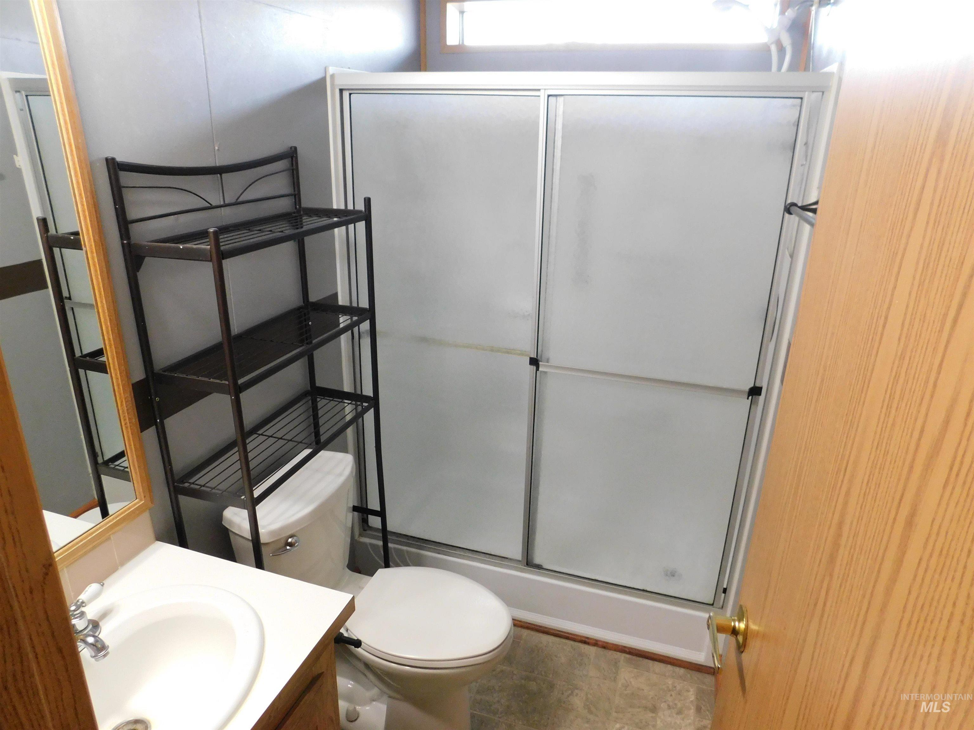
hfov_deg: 73.9
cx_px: 487
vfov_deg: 58.9
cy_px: 365
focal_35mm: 23
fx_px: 647
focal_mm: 4
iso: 400
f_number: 3
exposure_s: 1/25
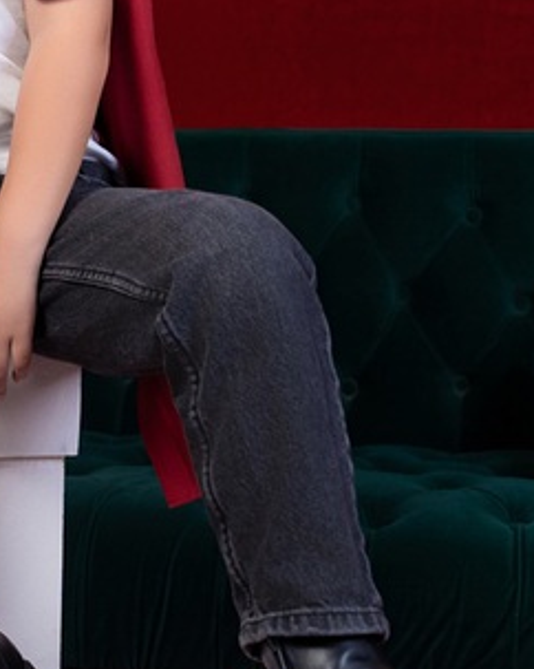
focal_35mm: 122
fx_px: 2418
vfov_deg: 15.7
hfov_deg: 12.4
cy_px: 172
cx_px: -64
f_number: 4
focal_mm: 41.1
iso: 80
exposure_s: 1/125
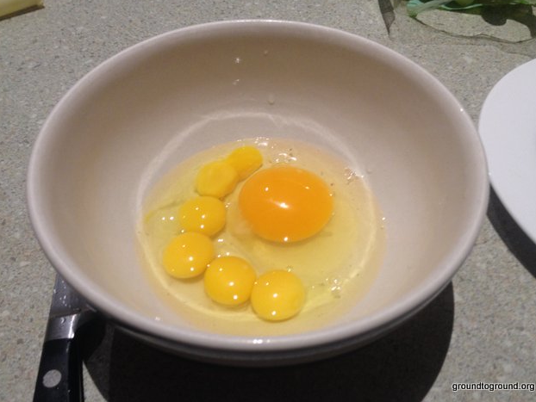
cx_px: 273
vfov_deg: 39.7
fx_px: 558
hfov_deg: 51.3
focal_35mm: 36
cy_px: 196
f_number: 2.4
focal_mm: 4.28
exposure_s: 1/20
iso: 100
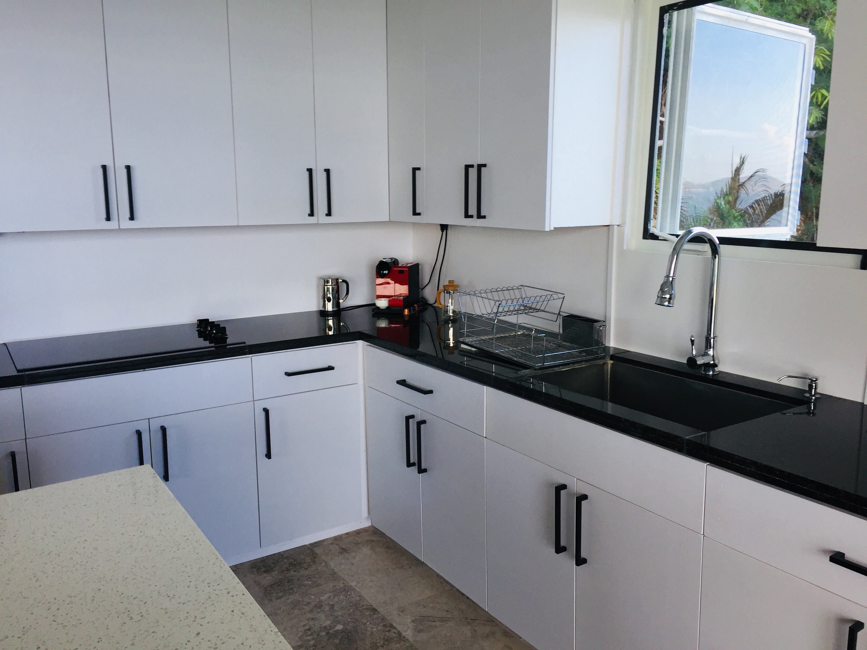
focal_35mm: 29
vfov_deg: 48.2
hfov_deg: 61.7
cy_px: 325
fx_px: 726
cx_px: 434
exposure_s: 1/120
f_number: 2.2
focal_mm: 4.15
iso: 50
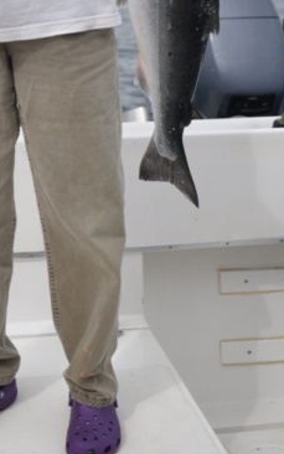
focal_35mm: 80
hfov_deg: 15.9
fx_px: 990
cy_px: 15
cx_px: -17
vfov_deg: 24.8
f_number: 2.8
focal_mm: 24
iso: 200
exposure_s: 1/4000
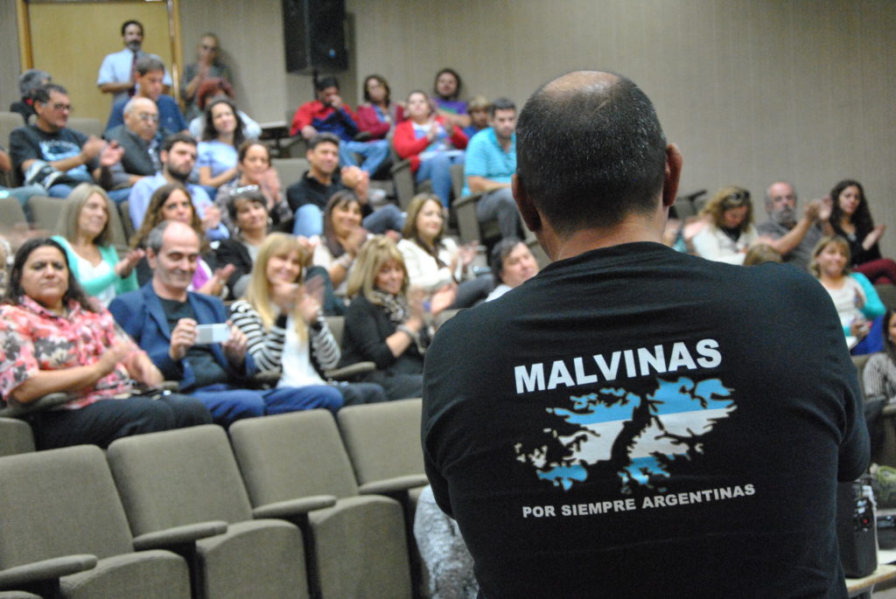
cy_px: 300
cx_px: 448
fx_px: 1495
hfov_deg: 33.4
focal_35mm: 60
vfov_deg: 22.7
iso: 1600
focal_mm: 40
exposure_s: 1/13
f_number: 4.5
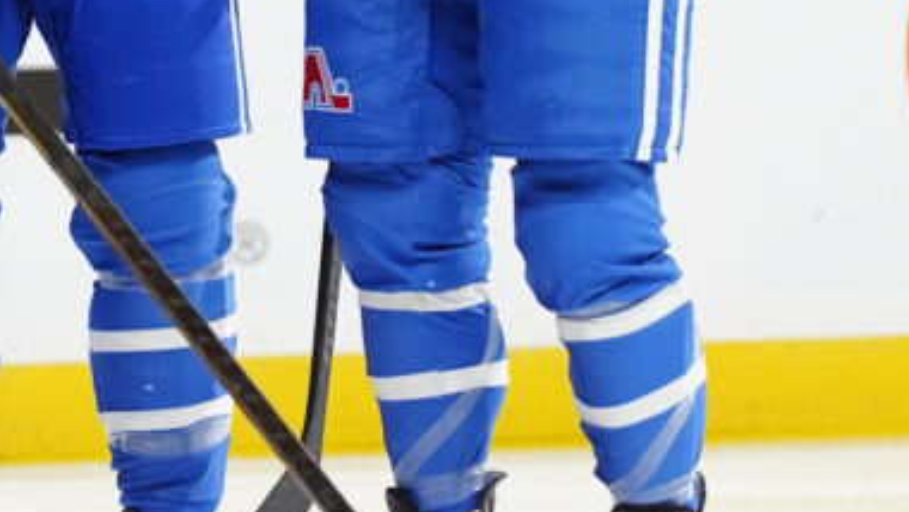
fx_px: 15937
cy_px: -218
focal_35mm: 661
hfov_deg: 3.3
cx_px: 170
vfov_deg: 1.8
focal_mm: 200
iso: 4000
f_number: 2.8
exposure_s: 1/3200
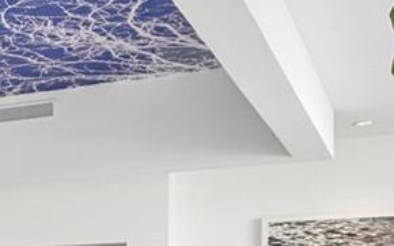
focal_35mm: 90
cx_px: -208
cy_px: 341
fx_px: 966
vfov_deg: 13.8
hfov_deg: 19.8
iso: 250
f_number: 8
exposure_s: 1/15
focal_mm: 16
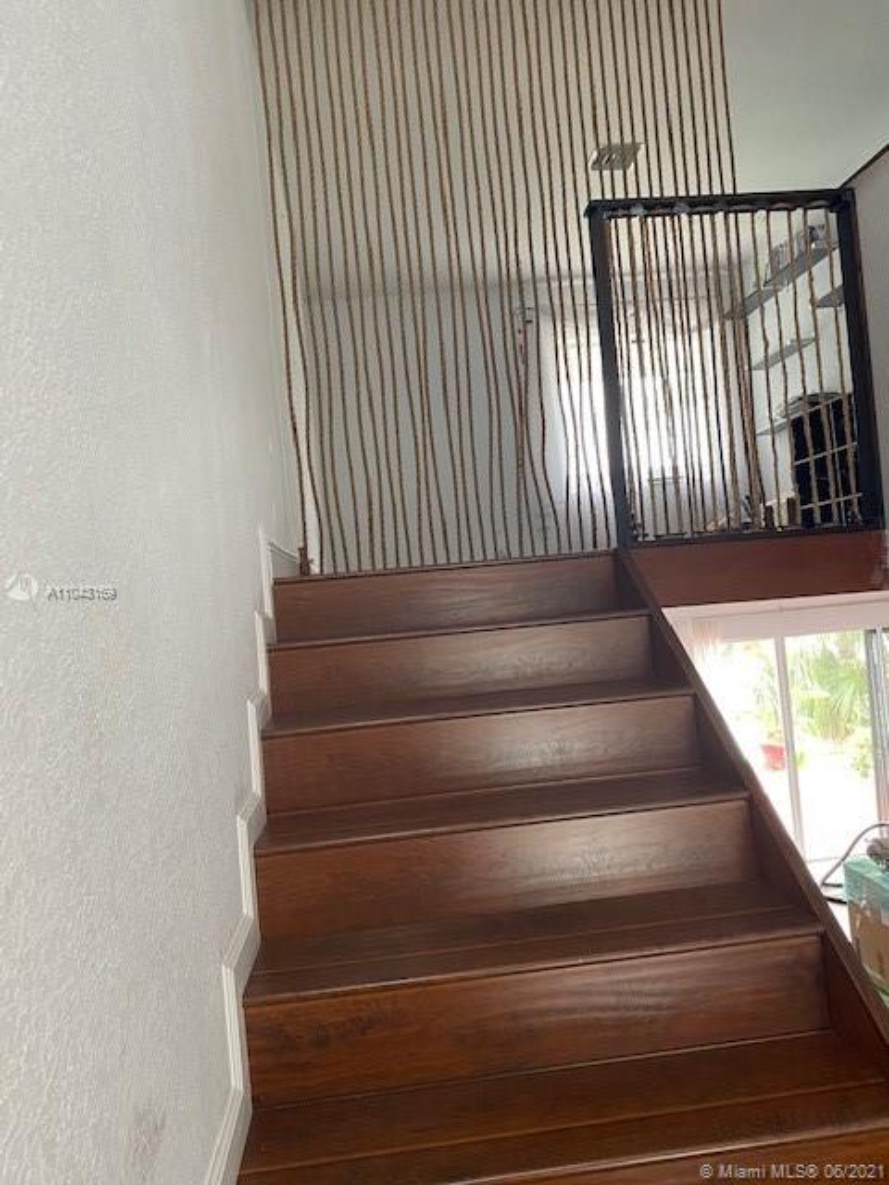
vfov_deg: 67.3
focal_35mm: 26
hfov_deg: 53.1
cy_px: 592
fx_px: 890
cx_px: 444
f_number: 1.8
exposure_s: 1/60
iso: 160
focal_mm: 4.25
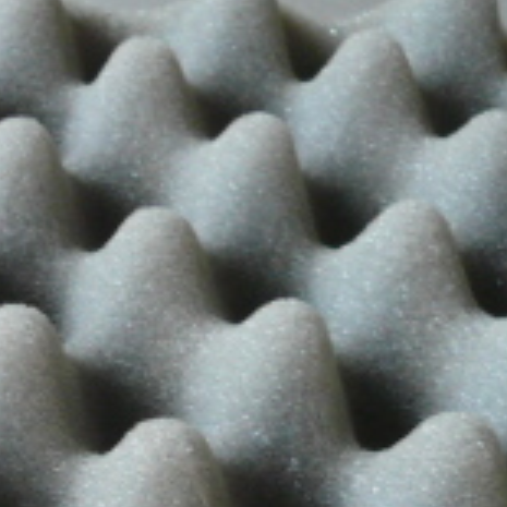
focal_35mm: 102
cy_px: 569
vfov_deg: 16.5
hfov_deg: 16.7
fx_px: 1690
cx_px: 7
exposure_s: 1/15
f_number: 2.8
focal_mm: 4.6
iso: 100
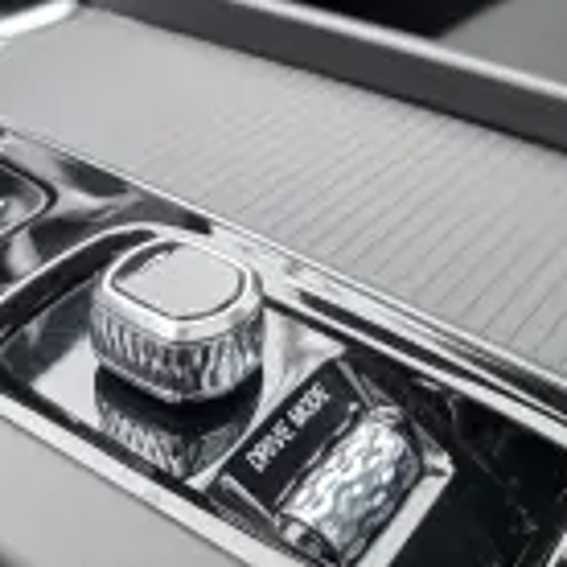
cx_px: 177
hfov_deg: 31.9
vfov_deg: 31.0
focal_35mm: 53
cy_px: 74
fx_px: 982
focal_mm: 6.3
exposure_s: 1/100
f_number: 1.7
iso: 500
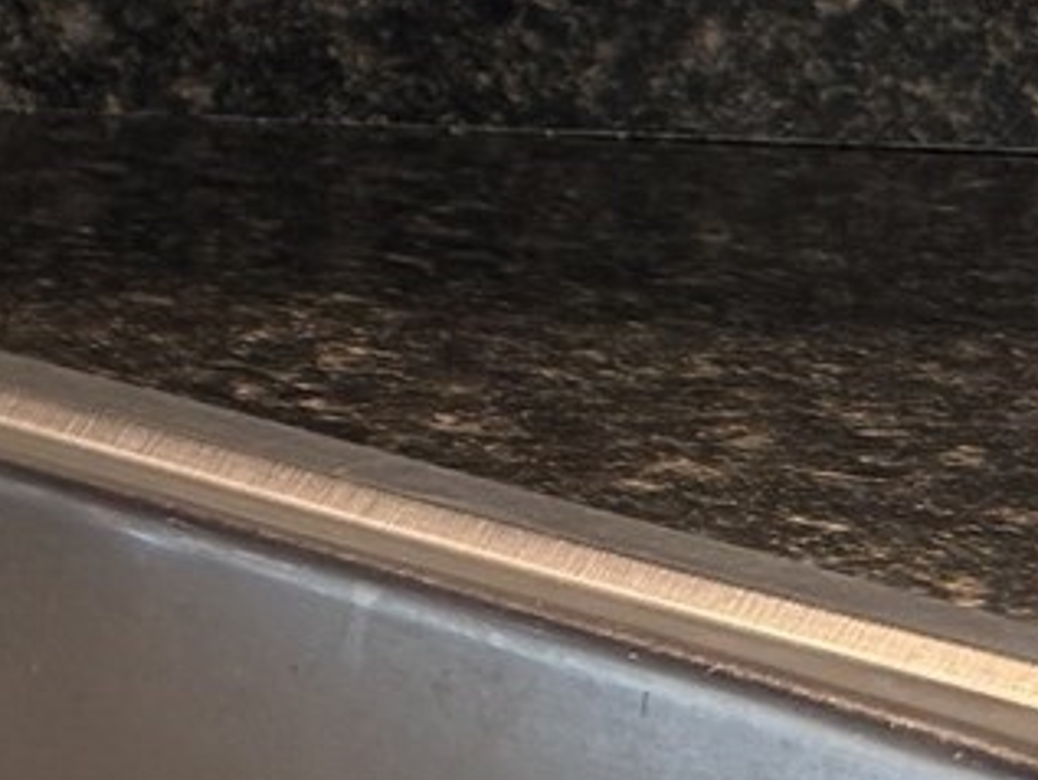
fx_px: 4650
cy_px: -567
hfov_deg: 10.6
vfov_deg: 9.2
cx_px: -1588
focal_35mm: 155
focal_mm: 6.76
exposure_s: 1/60
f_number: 1.78
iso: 125
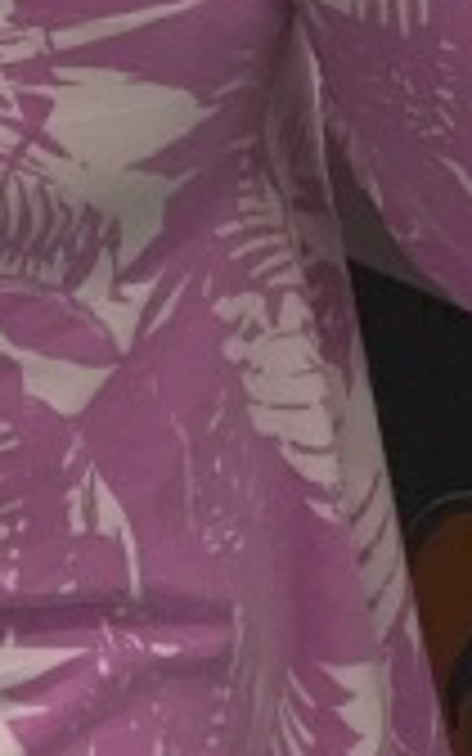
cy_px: -423
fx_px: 2408
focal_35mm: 117
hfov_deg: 10.7
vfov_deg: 16.1
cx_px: 778
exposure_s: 1/30
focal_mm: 4.15
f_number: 2.2
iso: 40
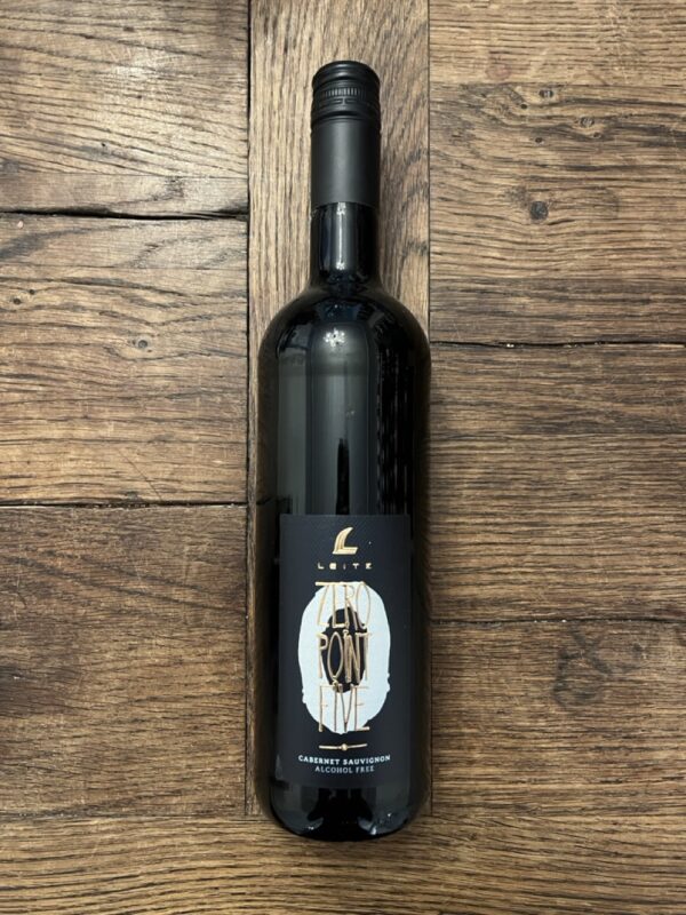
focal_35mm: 26
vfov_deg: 67.3
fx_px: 687
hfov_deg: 53.1
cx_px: 343
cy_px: 458
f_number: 1.6
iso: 500
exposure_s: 1/25
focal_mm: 5.1
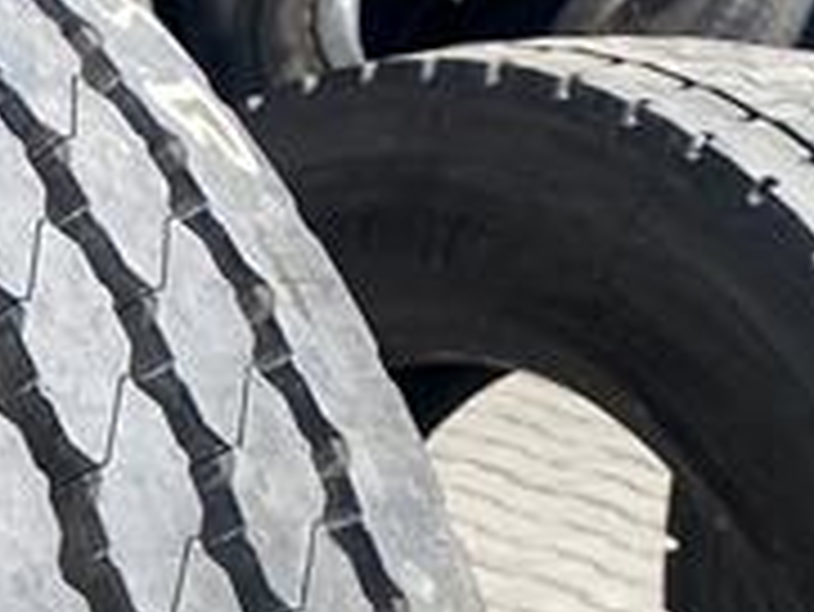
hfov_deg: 12.5
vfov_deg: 9.4
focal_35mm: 147
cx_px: -522
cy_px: 1287
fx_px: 3459
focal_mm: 4.25
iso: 32
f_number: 1.8
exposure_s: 1/1147
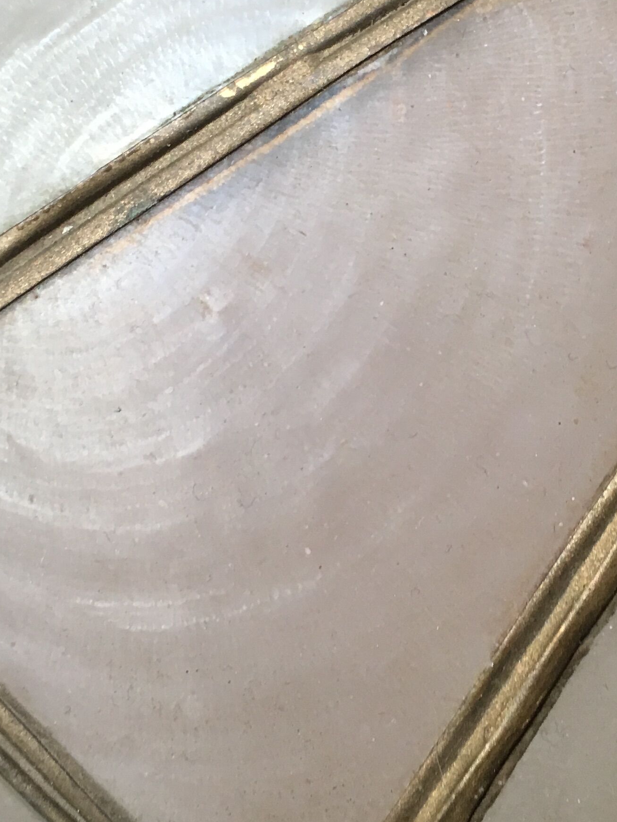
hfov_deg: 21.9
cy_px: 334
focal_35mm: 67
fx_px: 1592
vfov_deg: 28.9
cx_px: 344
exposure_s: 1/33
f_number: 2.2
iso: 80
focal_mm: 4.15
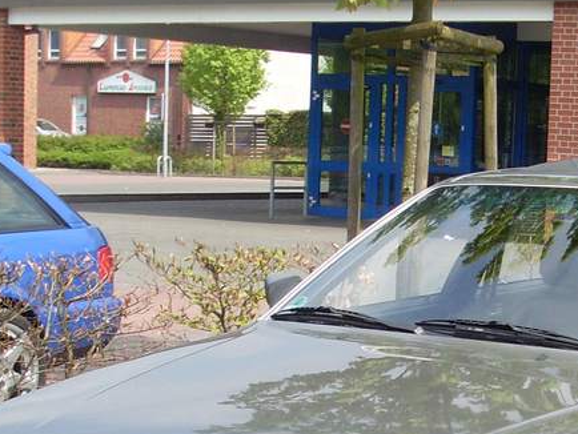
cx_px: 566
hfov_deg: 18.3
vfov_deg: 13.9
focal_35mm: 105
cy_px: 435
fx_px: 1754
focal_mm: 6.3
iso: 80
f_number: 7.7
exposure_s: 1/180
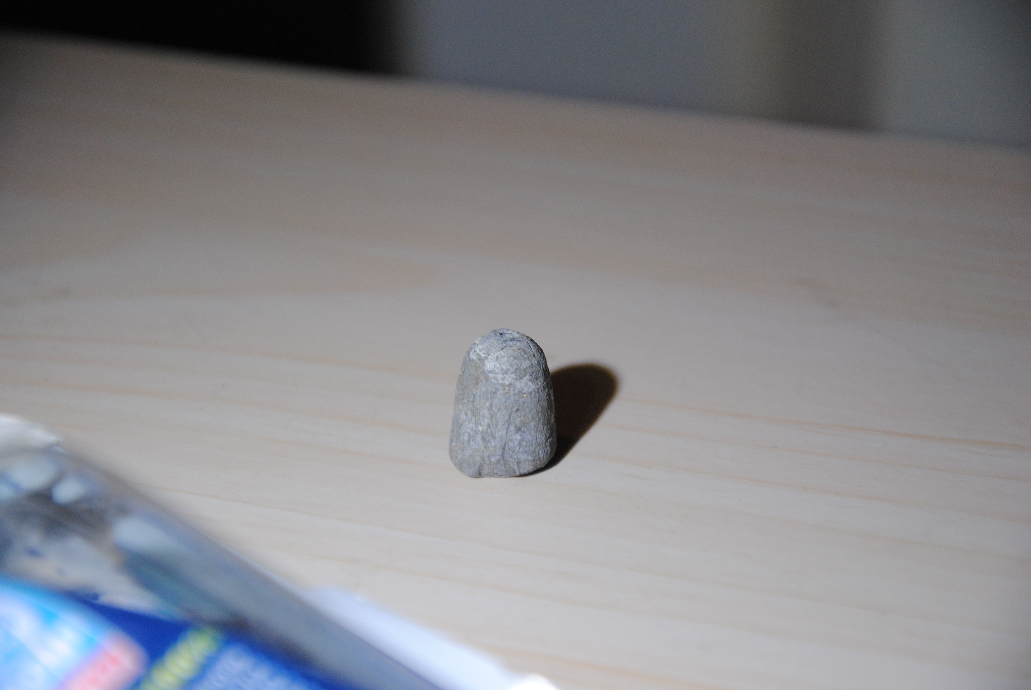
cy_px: 345
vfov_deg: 8.7
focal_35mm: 158
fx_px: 4516
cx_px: 516
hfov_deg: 13.0
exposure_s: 1/125
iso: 560
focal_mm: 105
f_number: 5.6
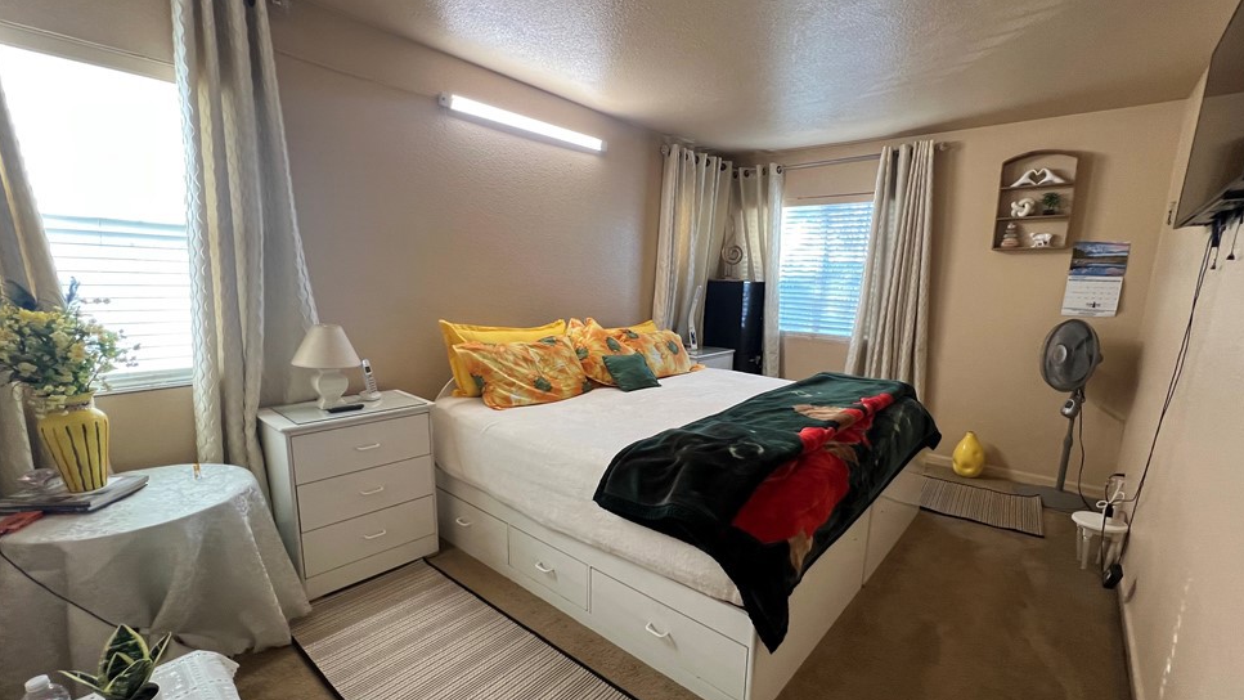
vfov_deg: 70.4
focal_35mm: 15
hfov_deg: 102.9
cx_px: 654
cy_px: 378
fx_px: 495
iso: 250
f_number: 1.8
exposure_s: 1/120
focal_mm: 1.57
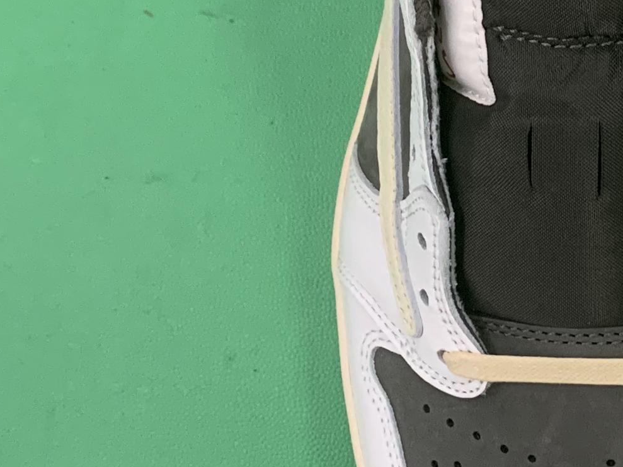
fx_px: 1908
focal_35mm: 106
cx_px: 779
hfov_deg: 17.5
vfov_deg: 13.9
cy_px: 121
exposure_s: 1/60
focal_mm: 4.25
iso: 200
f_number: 1.8
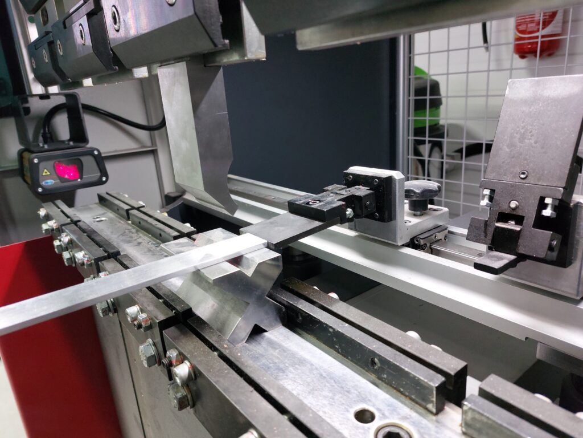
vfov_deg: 54.9
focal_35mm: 25
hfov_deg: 69.4
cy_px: 219
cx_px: 292
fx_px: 421
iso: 160
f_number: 1.8
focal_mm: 5.23
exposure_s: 1/50
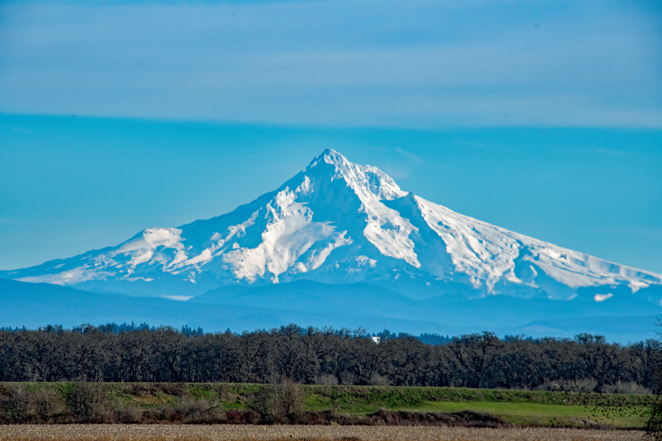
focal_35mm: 450
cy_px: 220
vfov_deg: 3.1
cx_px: 331
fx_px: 8274
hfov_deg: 4.6
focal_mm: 300
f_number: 11
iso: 110
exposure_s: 1/200
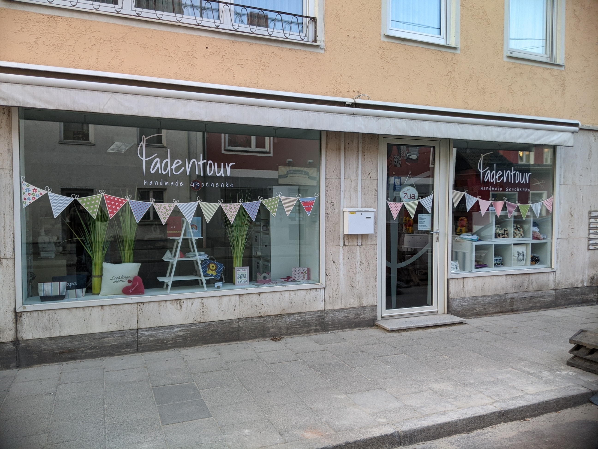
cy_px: 224
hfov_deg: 65.3
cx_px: 299
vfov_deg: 51.4
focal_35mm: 27
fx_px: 466
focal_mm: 4.44
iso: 97
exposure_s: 1/99.9
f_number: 1.8
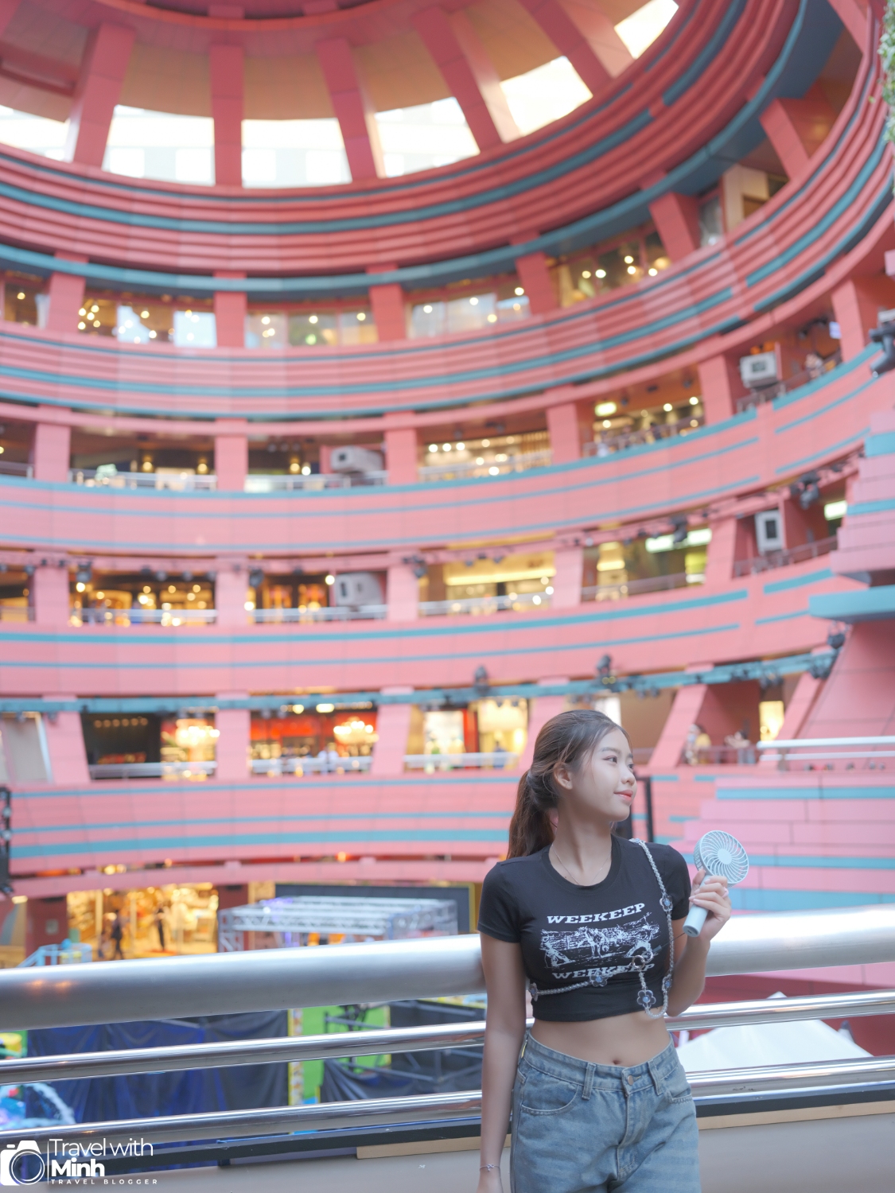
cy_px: 596
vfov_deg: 51.4
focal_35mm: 36
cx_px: 448
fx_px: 1241
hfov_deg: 39.7
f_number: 2.8
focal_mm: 45
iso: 800
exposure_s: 1/60
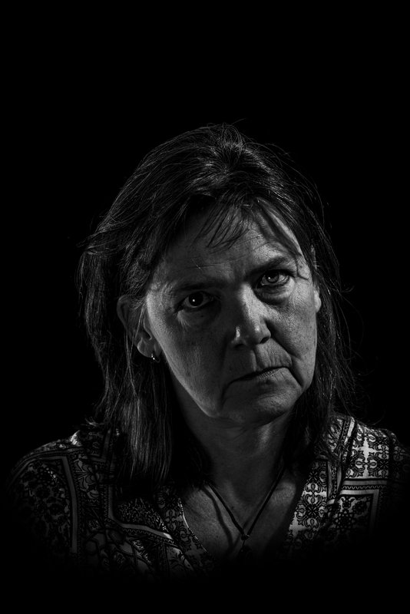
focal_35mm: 105
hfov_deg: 13.1
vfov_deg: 19.4
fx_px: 1792
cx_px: 205
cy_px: 307
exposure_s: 1/60
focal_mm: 105
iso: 100
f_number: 8
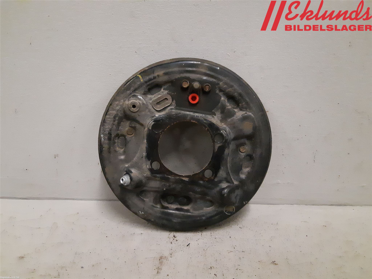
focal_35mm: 26
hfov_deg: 67.3
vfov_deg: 53.1
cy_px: 140
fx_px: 279
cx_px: 186
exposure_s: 1/201
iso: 800
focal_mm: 3.93
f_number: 1.7
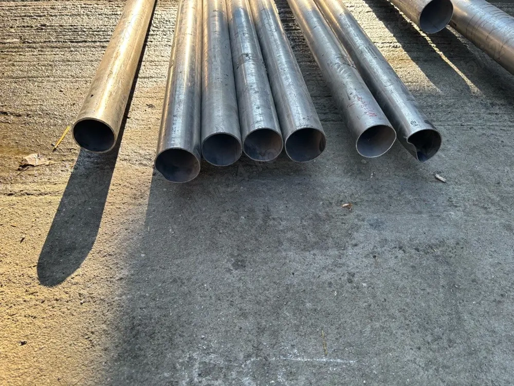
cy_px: 193
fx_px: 386
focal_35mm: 26
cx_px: 257
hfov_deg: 67.3
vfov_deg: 53.1
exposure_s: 1/515
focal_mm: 5.96
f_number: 1.6
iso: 50
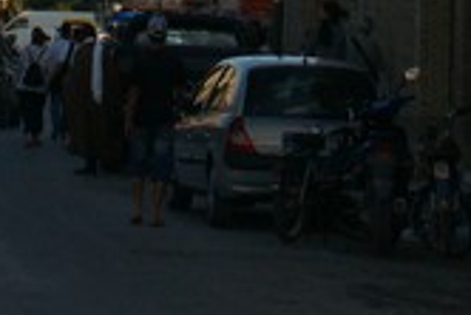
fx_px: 3169
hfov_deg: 8.5
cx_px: 209
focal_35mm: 242
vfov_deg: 5.4
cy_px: -636
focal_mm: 35
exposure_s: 1/800
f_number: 9
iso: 400
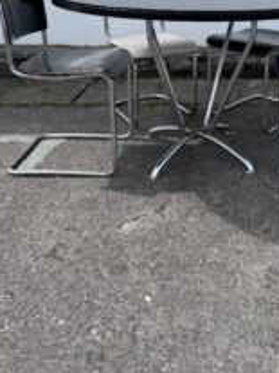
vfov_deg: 43.6
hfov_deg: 34.7
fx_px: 441
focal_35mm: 41
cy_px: 73
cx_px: 194
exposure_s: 1/3247
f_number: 1.78
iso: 80
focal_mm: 6.76
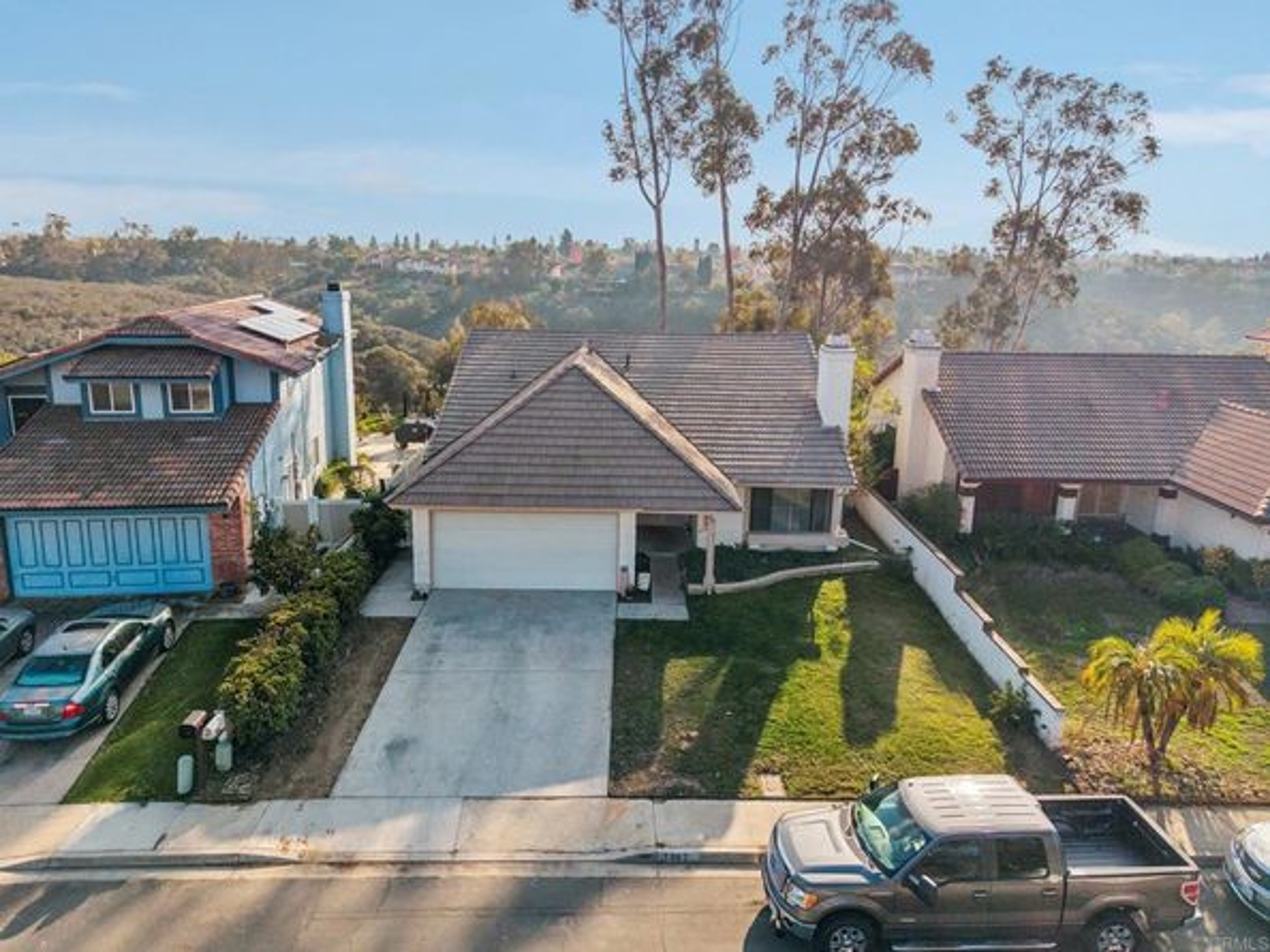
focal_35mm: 24
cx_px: 635
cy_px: 476
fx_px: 880
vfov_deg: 56.8
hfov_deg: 71.6
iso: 140
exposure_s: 1/8000
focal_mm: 8.7
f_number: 1.8
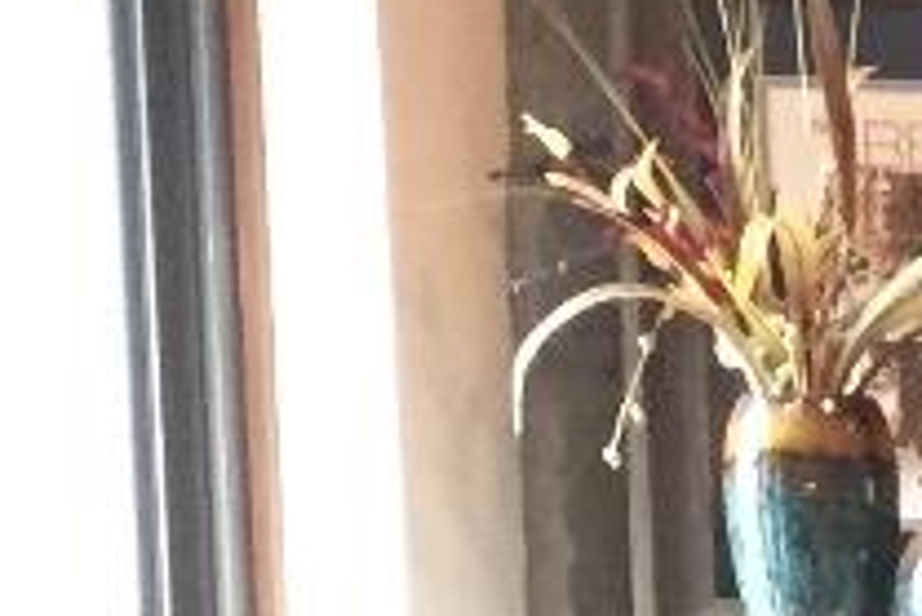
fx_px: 5356
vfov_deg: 6.3
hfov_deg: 8.7
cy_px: 1343
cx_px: 2411
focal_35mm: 209
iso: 250
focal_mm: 4.15
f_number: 2.2
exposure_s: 1/17
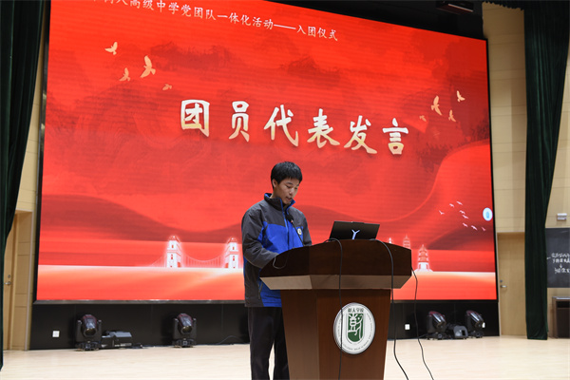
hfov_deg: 43.6
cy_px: 190
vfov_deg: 29.9
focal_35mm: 45
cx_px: 285
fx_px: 712
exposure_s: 1/160
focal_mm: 45
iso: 640
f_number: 3.5
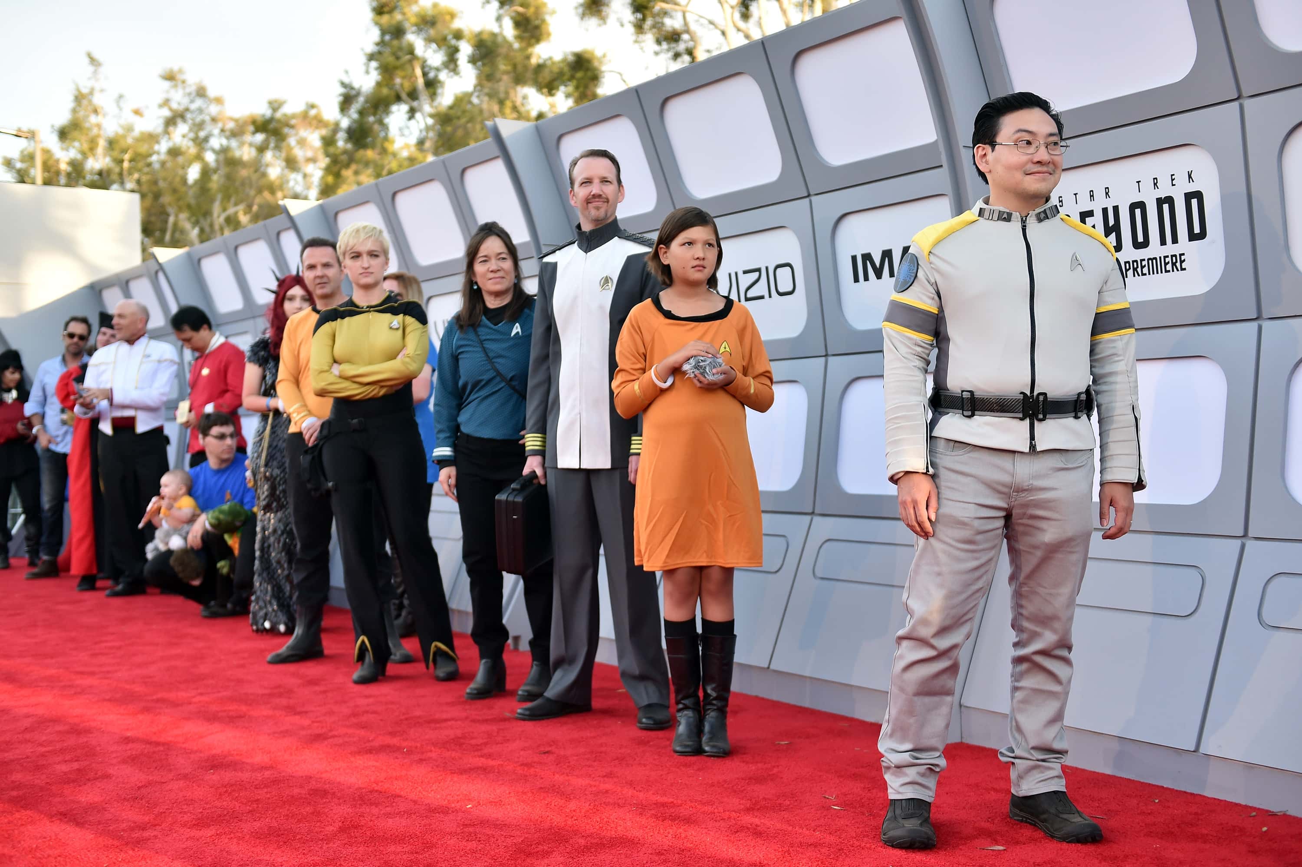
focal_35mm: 44
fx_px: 1590
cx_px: 651
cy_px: 434
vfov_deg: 30.5
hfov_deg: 44.5
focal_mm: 44
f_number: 2.8
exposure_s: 1/1250
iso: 640
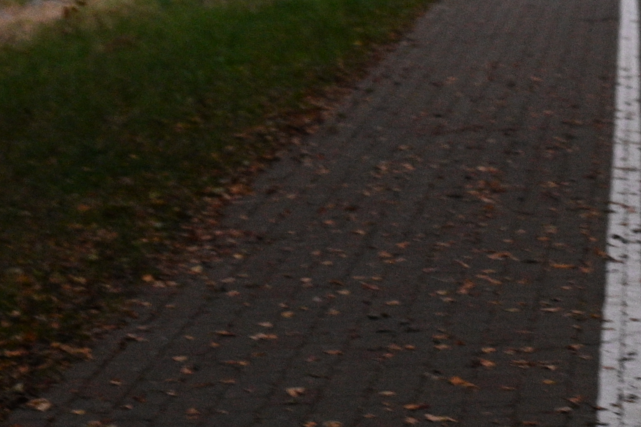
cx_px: 668
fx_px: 3060
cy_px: -288
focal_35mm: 172
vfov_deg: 7.8
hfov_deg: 11.8
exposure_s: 1/100
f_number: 4
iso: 6400
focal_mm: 48
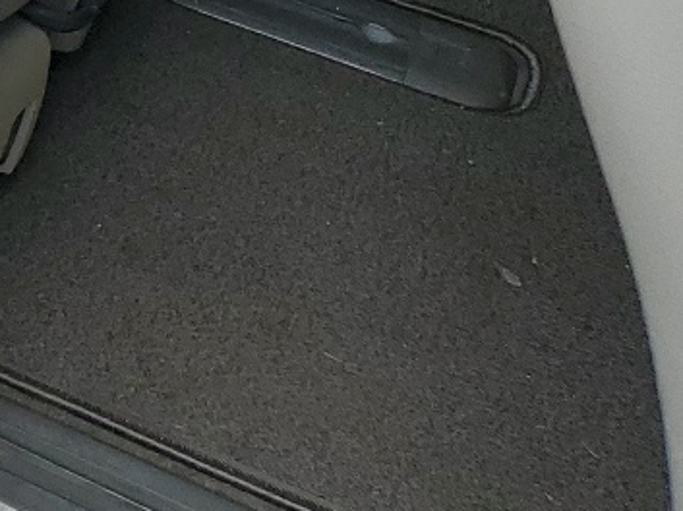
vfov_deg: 11.0
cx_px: -687
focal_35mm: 118
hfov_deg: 14.0
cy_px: -629
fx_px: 2326
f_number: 1.5
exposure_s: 1/909
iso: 50
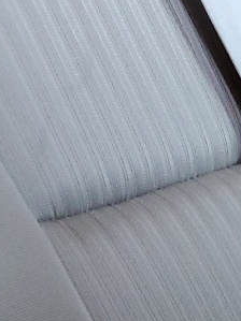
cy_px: 152
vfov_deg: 14.2
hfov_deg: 8.6
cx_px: 749
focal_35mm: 139
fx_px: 1291
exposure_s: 1/50
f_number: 1.5
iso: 206
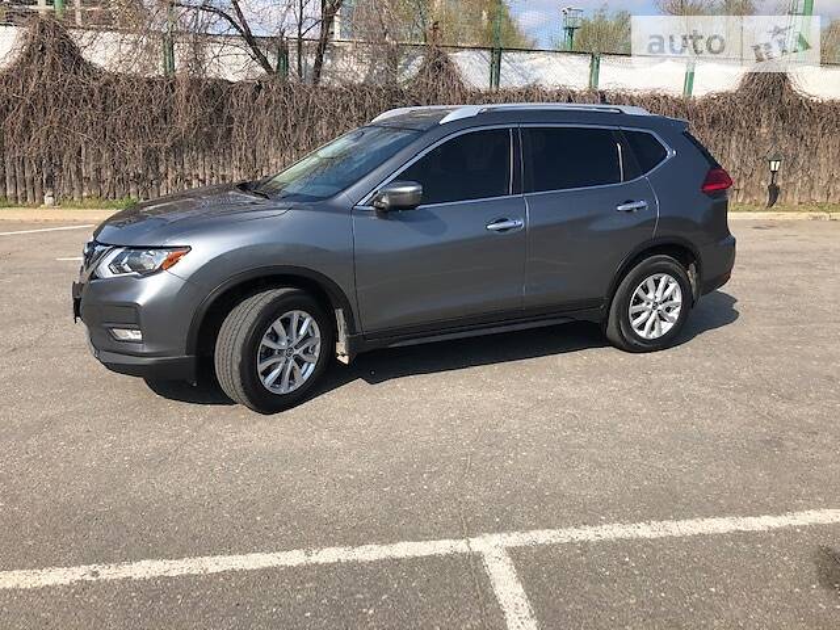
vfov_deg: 49.7
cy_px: 315
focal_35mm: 28
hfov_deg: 63.4
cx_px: 420
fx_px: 679
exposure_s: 1/1499
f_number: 1.8
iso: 20
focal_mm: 4
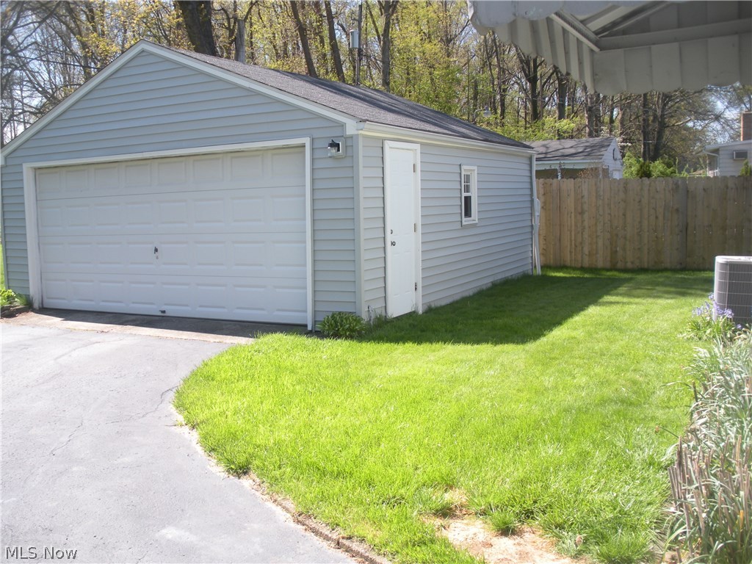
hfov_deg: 51.4
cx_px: 376
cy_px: 282
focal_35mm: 36
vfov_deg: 39.7
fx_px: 782
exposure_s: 1/234
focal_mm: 6.3
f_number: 3.5
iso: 64
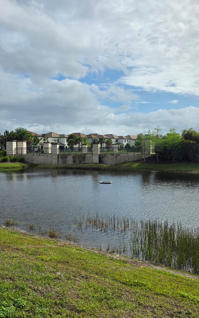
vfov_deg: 58.1
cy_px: 158
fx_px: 286
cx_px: 93
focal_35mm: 33
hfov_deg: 38.3
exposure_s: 1/7944
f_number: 1.7
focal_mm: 6.3
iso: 50
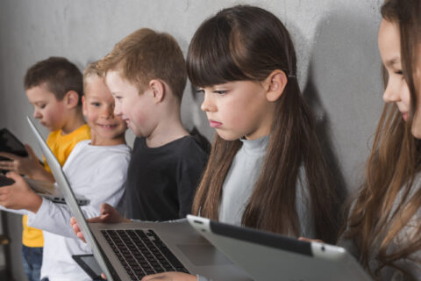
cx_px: 210
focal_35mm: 50
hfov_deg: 39.6
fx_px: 585
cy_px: 140
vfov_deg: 27.0
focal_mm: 50
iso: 100
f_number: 6.3
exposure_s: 1/160
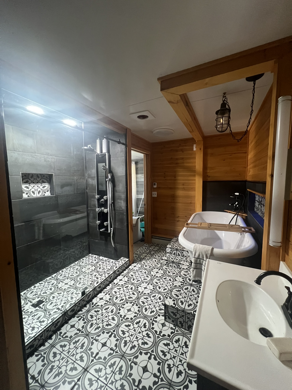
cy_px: 195
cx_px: 146
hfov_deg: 89.9
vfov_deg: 106.2
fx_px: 146
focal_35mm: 13
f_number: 1.8
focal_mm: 1.57
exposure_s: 1/60
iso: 800
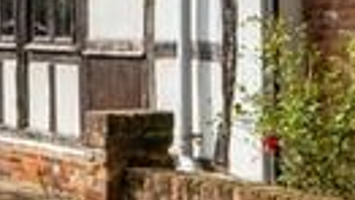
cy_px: -108
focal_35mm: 123
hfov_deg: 17.1
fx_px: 1159
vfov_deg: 9.6
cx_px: 16
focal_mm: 9.7
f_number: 9
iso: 160
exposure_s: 1/160
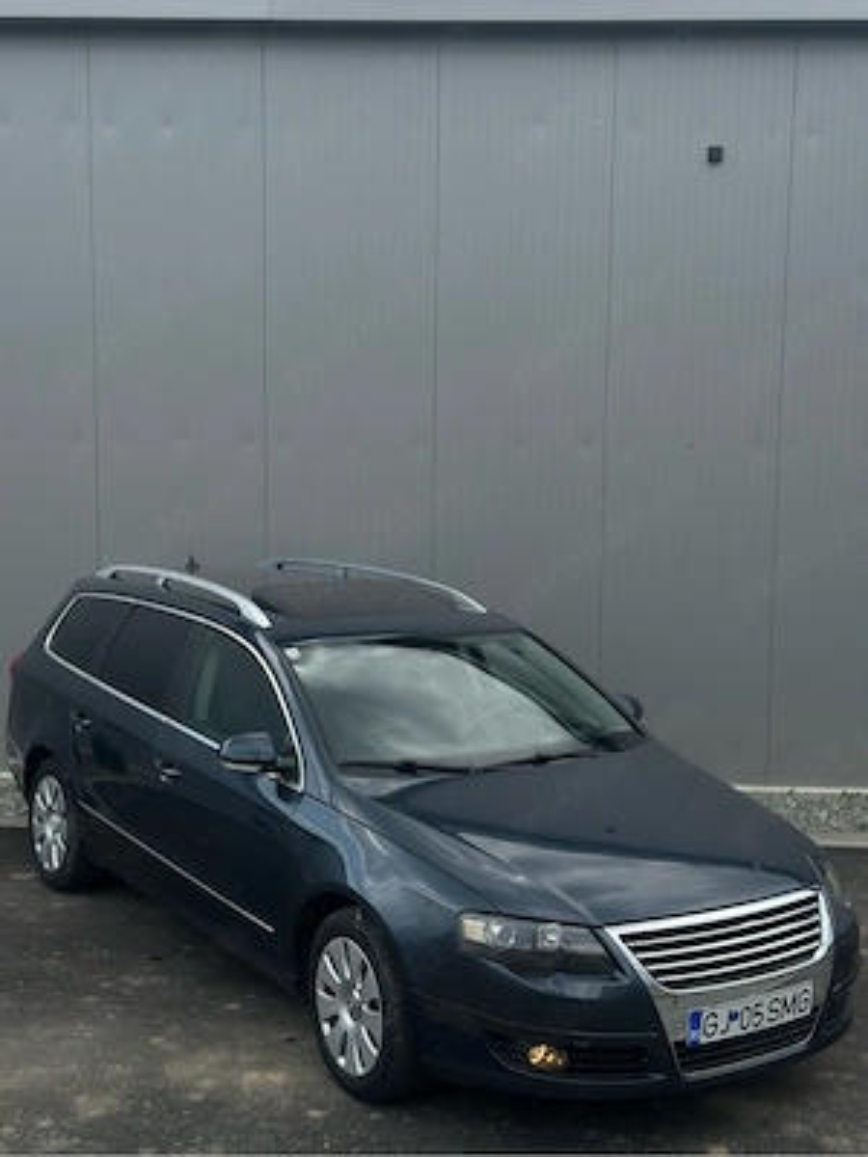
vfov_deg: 39.7
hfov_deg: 30.3
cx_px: 434
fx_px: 1605
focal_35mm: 48
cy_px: 578
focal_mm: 6.86
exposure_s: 1/4016
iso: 80
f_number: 1.78
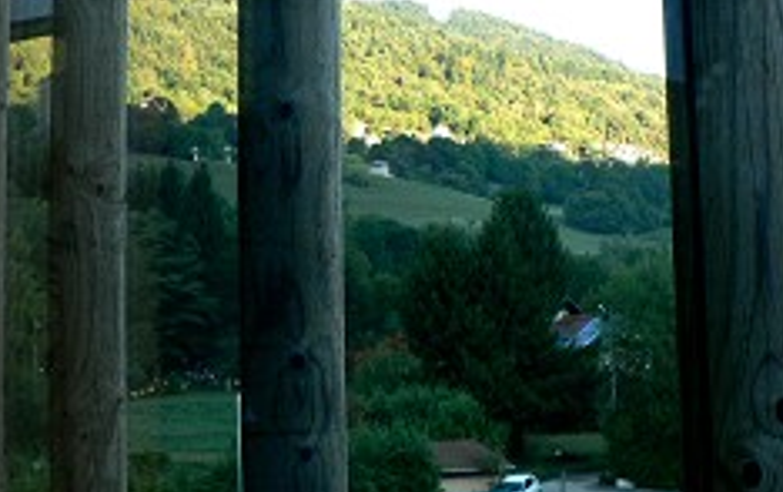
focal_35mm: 60
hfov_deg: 33.4
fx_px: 1282
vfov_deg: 21.7
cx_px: 574
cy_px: 284
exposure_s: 1/60
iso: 80
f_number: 2.8
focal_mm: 6
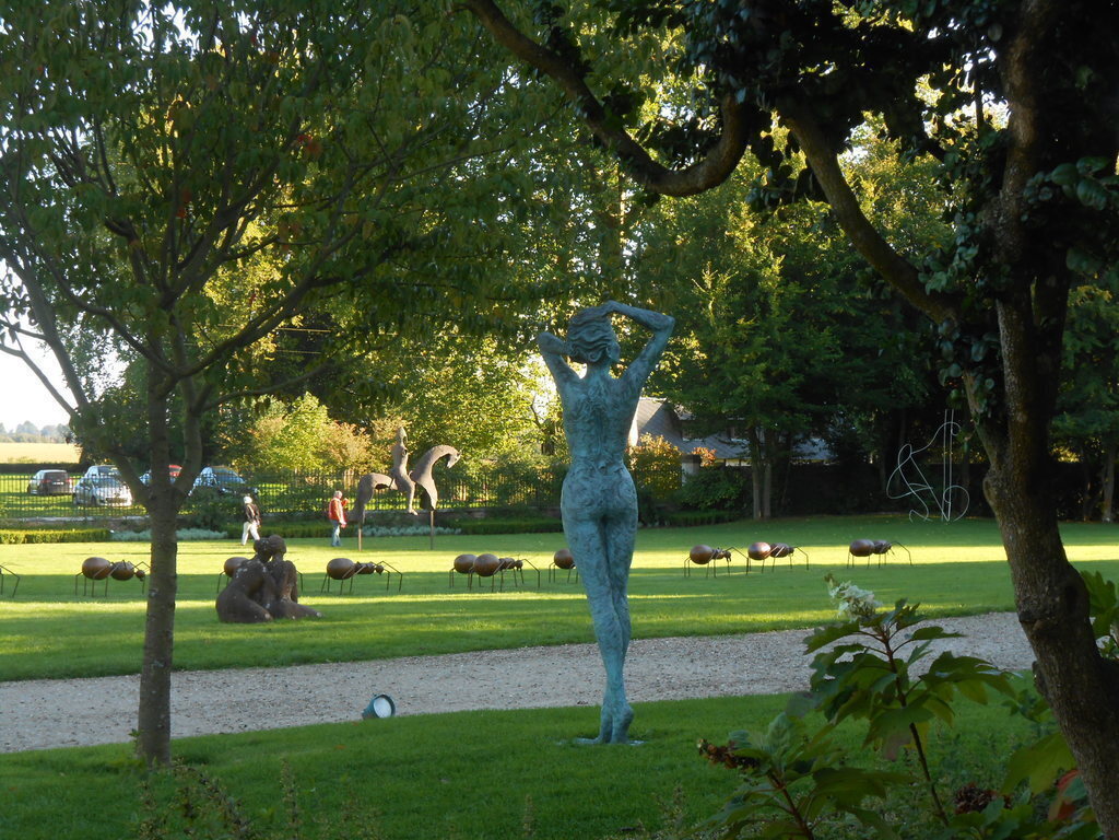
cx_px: 560
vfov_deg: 23.3
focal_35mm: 63
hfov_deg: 30.7
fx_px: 2037
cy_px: 420
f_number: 5.6
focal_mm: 11.3
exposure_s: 1/50
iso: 80
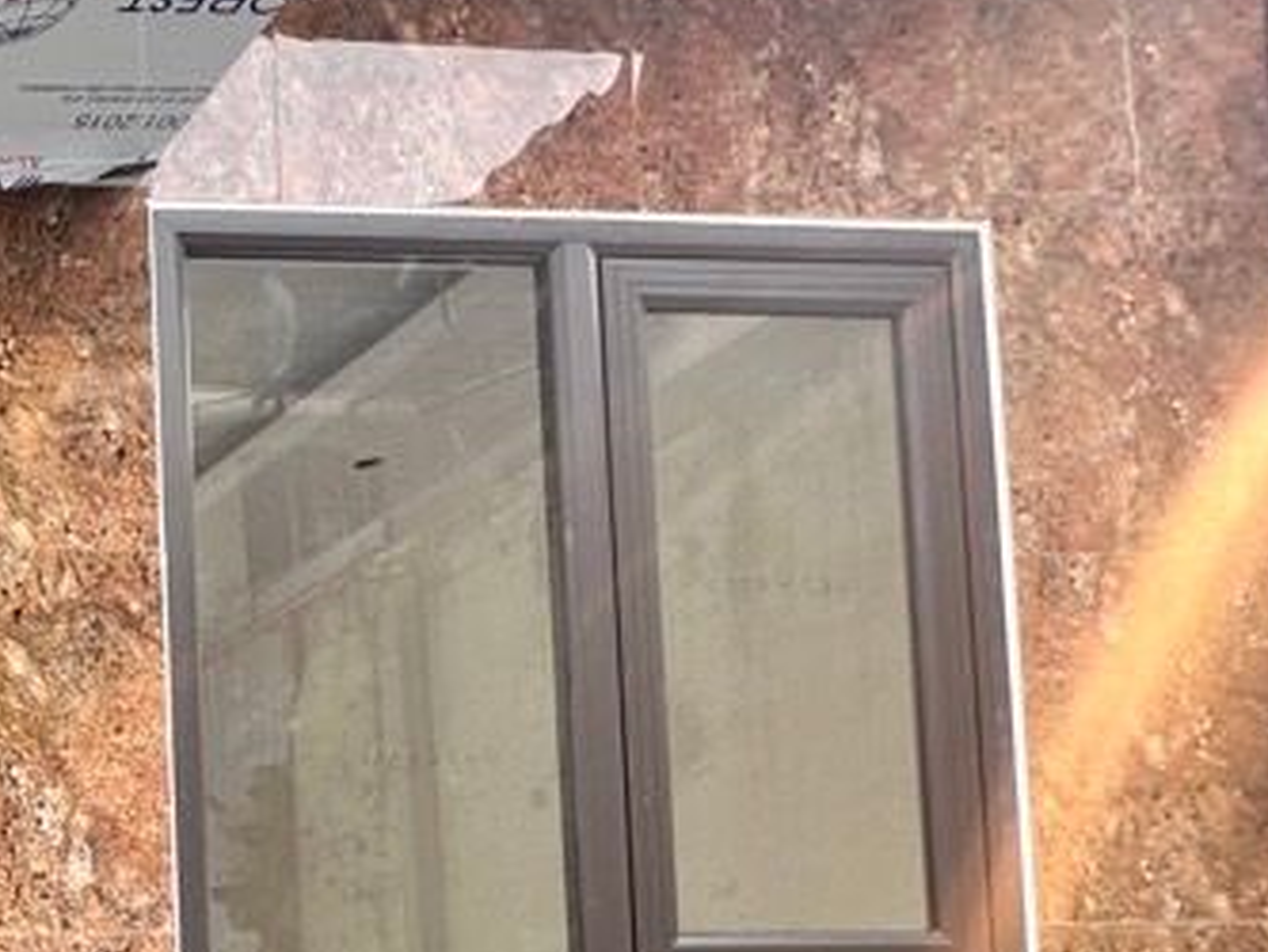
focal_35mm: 43
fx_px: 1576
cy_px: 1040
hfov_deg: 30.5
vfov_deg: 30.2
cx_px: -510
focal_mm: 2.22
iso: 50
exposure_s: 1/99
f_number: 2.2
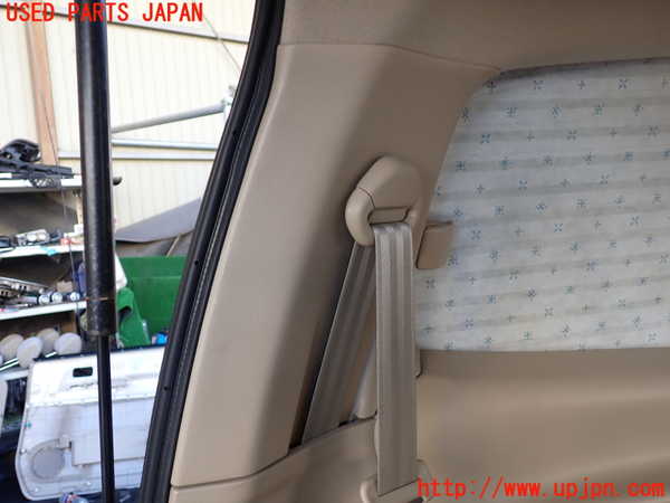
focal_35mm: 30
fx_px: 581
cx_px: 335
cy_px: 252
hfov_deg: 60.0
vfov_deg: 46.8
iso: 125
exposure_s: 1/60
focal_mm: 5.4
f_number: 2.3
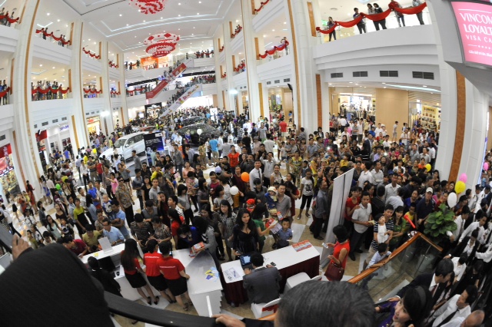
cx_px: 246
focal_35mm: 16
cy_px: 164
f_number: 5.6
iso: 3200
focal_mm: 16
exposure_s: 1/160
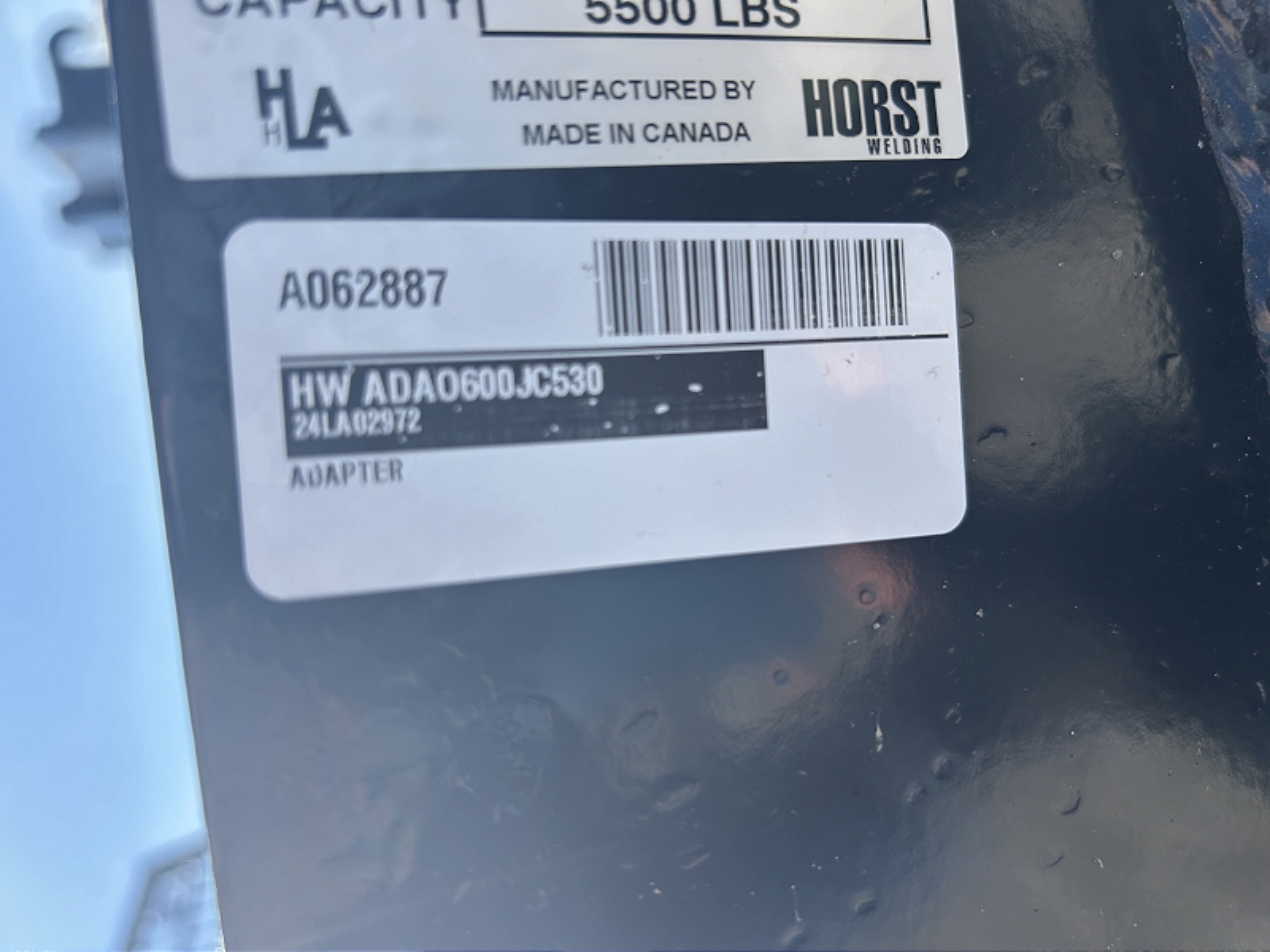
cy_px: 476
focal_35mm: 26
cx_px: 635
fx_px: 954
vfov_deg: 53.1
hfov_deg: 67.3
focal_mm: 5.7
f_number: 1.5
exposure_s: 1/1468
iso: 50
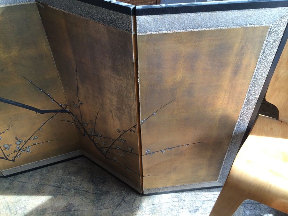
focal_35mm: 30
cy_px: 108
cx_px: 144
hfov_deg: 60.0
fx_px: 250
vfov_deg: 46.8
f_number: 2.2
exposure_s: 1/60
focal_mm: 4.12
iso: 40
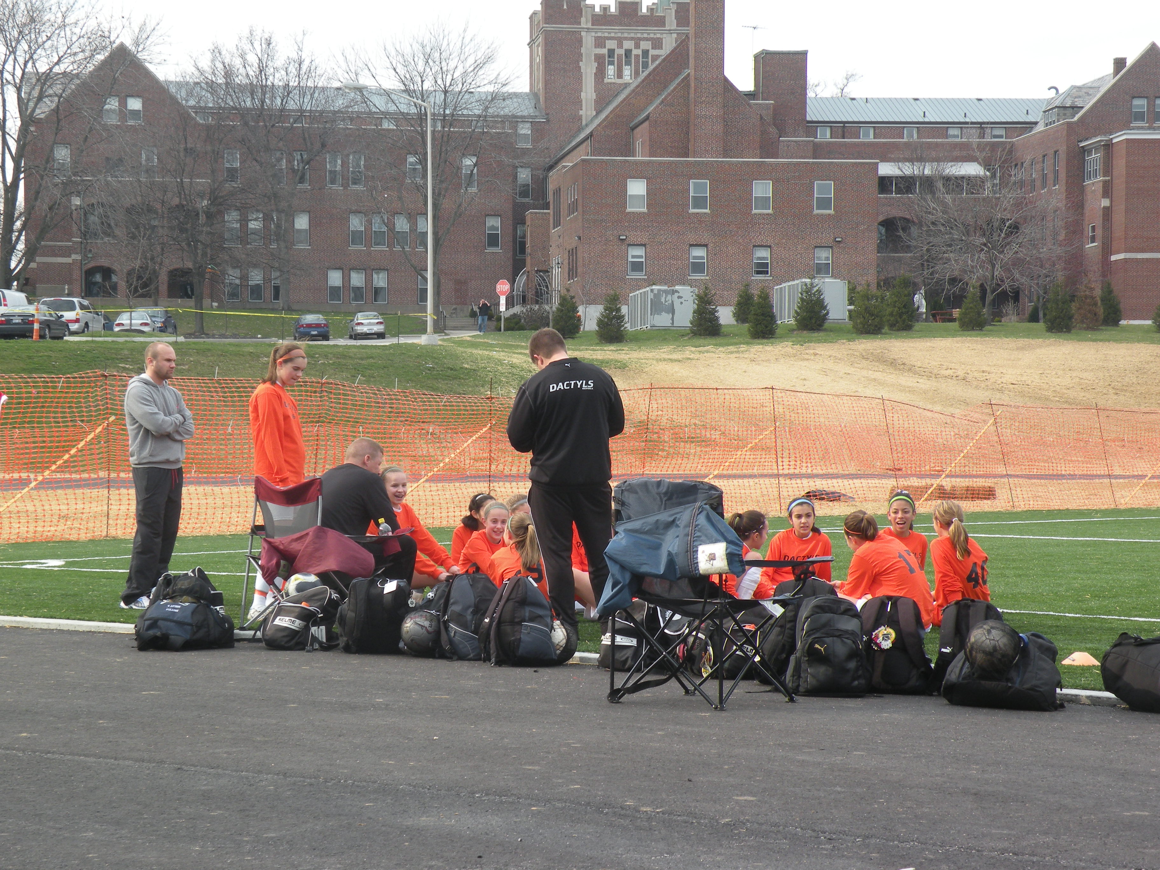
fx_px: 2815
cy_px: 435
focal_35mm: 84
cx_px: 580
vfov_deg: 17.6
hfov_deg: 23.3
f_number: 5
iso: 64
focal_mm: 14.9
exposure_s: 1/108
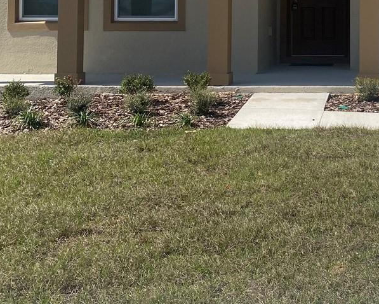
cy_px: -1
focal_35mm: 68
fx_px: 763
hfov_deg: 26.7
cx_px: 362
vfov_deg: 21.7
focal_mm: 4.25
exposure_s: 1/4274
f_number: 1.8
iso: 32
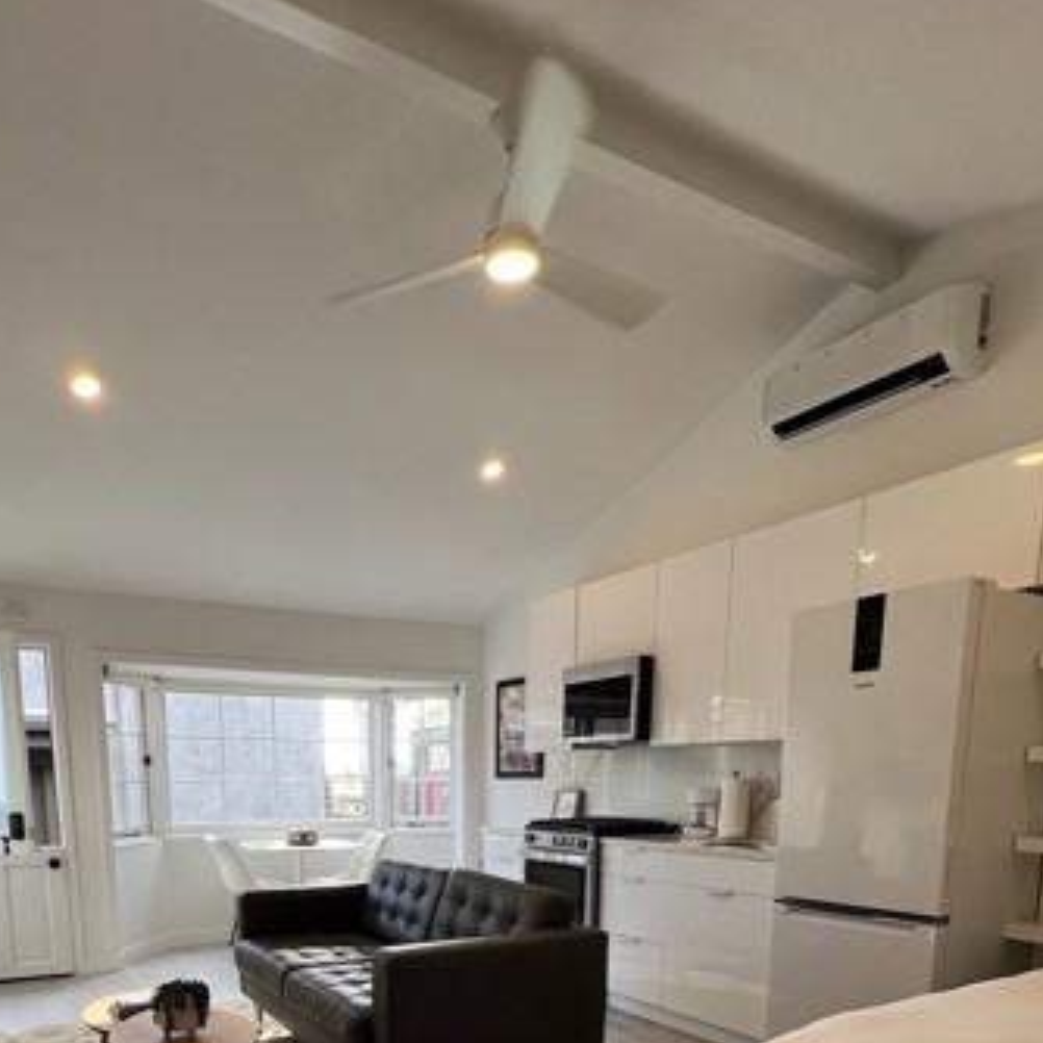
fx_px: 750
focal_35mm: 22
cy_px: 921
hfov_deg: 68.7
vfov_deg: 60.1
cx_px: 400
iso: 50
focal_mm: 1.57
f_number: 1.8
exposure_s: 1/120
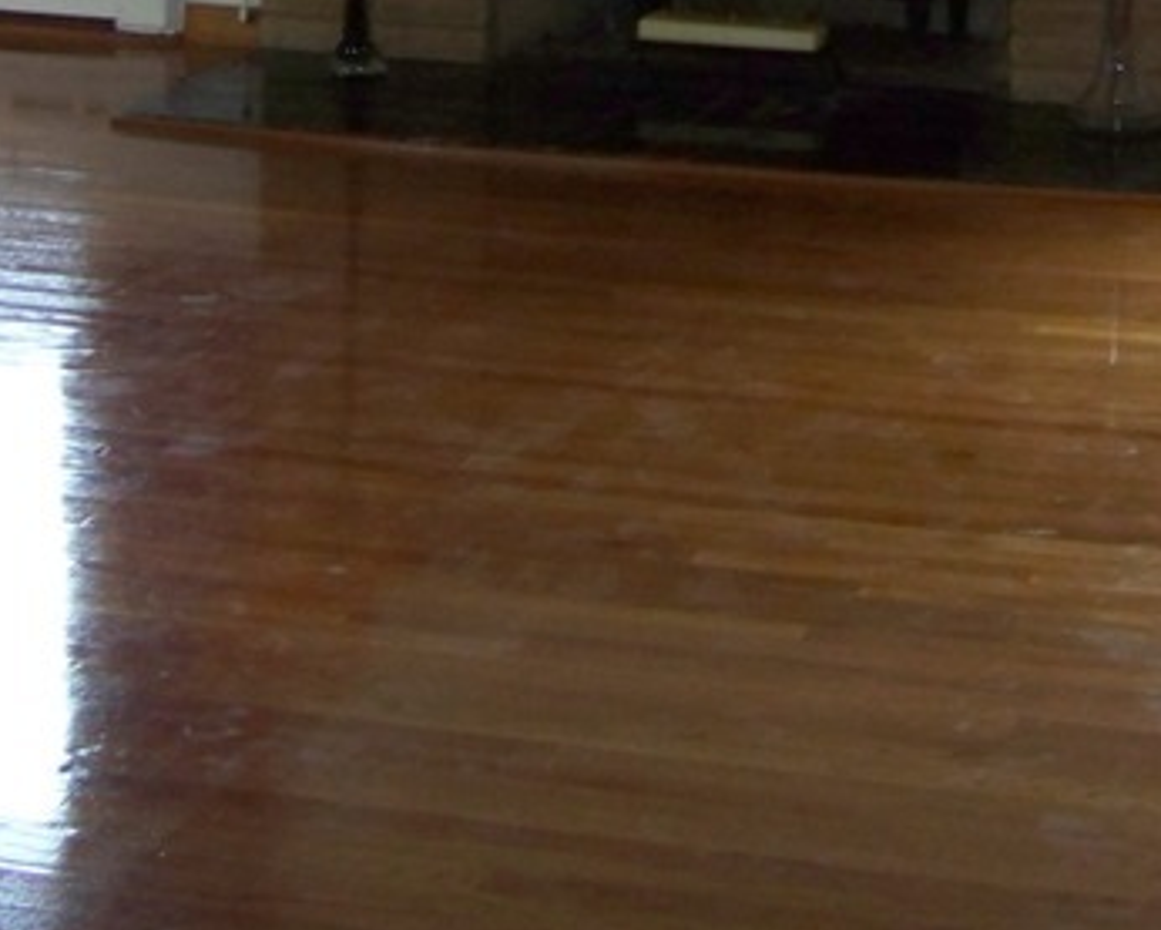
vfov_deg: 14.3
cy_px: -218
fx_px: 3575
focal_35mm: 104
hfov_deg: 18.3
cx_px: 926
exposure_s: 1/30
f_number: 2.8
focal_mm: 5.85
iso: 200
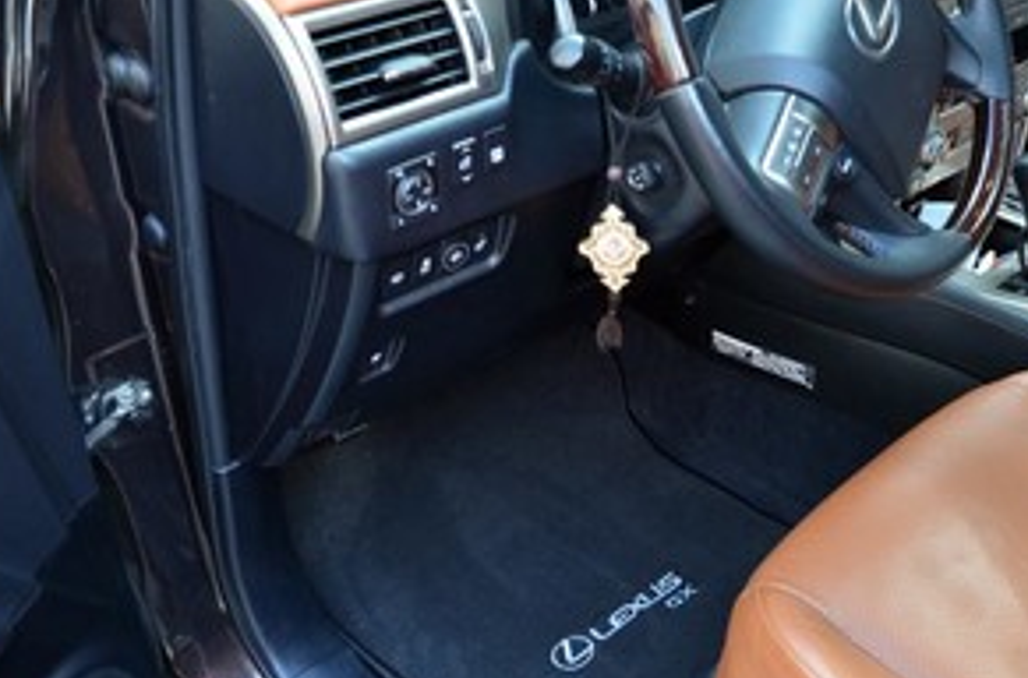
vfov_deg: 33.8
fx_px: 1110
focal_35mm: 39
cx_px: 632
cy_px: 420
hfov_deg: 49.3
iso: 560
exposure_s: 1/60
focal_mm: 18
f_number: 4
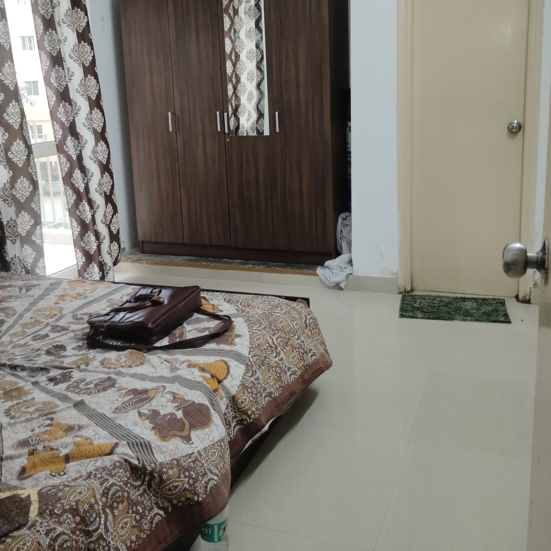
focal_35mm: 35
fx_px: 630
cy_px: 211
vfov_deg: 46.9
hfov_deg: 47.2
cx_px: 270
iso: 191
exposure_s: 1/33.3
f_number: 1.8
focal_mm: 4.25
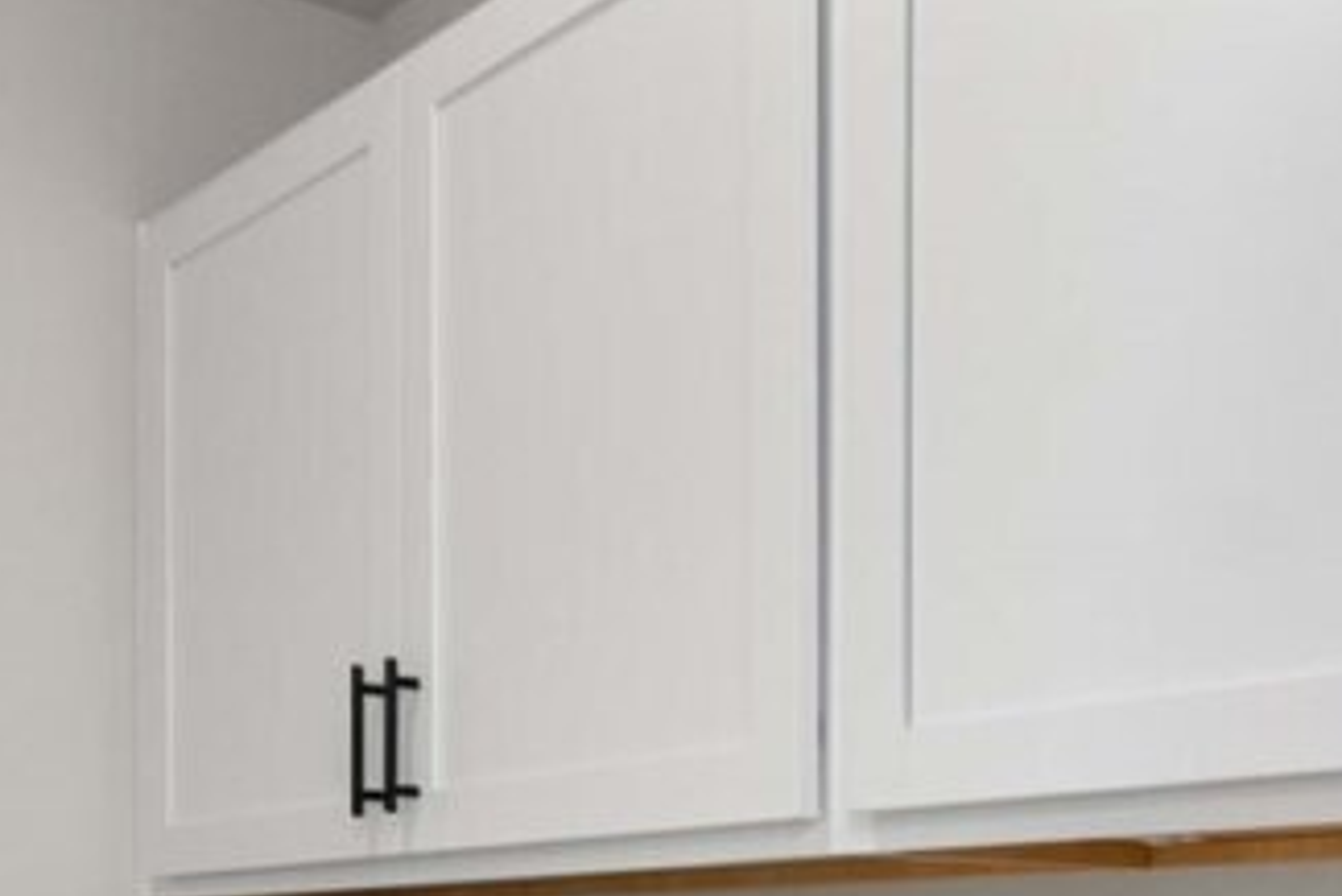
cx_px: 677
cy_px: 1154
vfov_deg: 21.9
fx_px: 2088
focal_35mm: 56
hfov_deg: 35.6
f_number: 7.1
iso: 1000
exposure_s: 1/5
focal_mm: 13
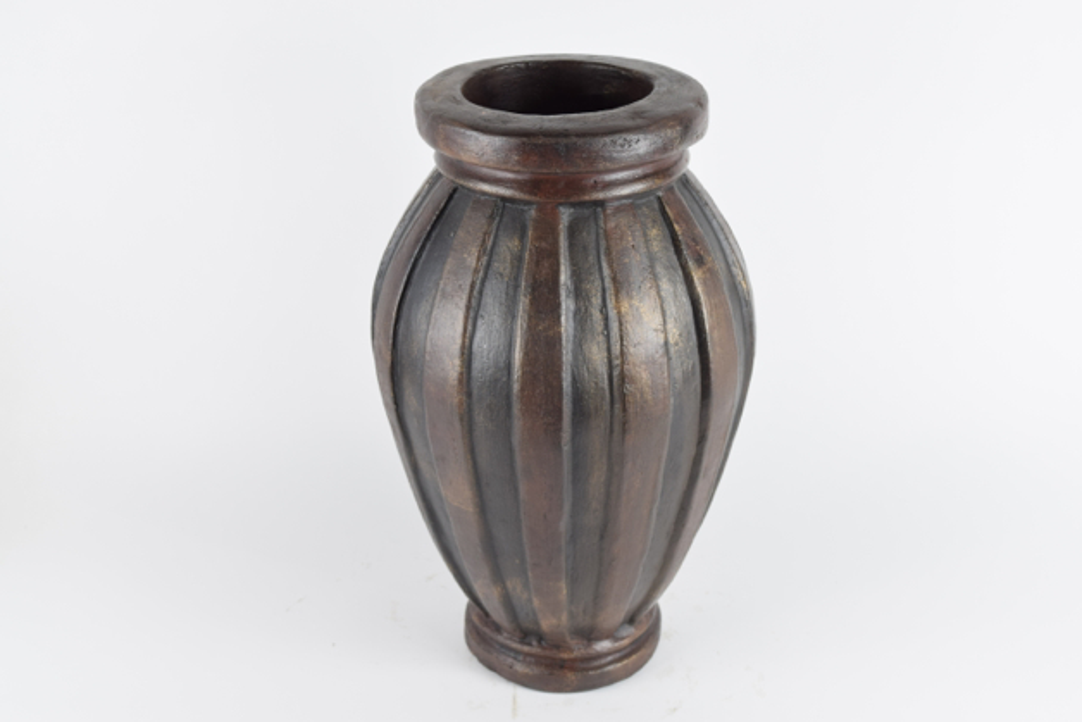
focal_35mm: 52
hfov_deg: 38.2
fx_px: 1563
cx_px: 548
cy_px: 361
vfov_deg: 26.0
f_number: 6.3
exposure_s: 1/125
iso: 400
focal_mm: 34
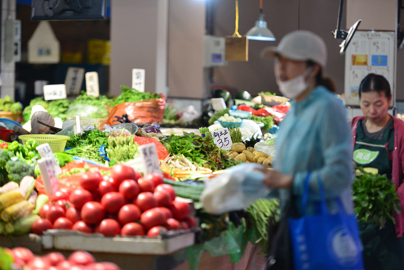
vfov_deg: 9.1
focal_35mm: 150
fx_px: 1683
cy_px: 135
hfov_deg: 13.7
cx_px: 202
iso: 900
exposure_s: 1/160
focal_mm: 150
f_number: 2.8
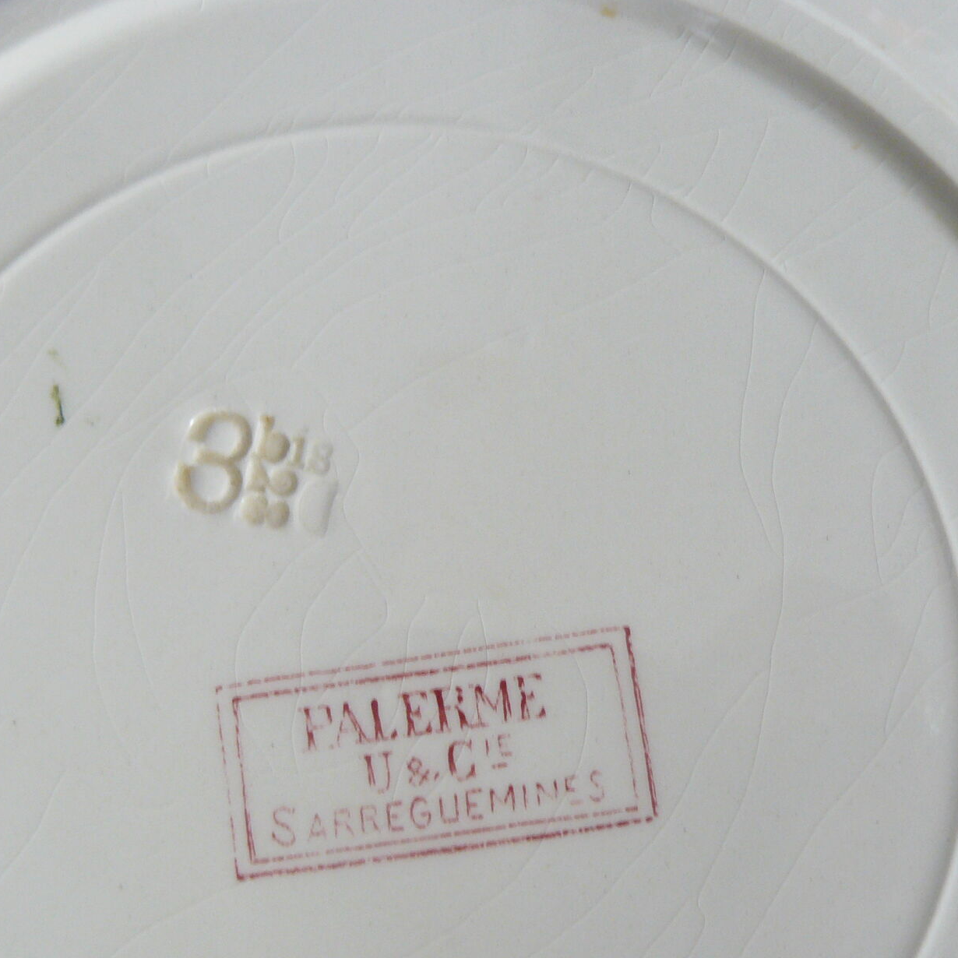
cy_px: 597
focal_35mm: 53
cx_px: 353
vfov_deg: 32.1
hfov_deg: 32.0
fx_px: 1659
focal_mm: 6
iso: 160
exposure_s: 1/30
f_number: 2.8
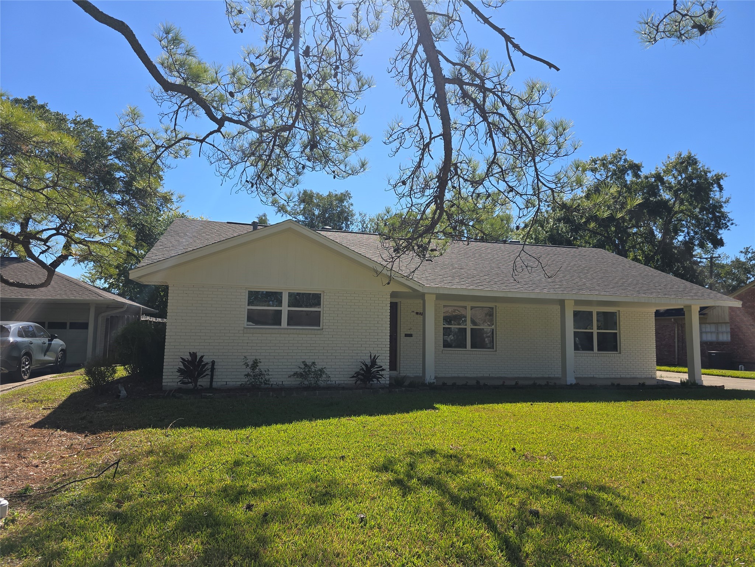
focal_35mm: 23
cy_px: 284
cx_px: 378
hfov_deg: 73.9
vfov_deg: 58.9
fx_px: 502
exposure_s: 1/777
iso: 12
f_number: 1.7
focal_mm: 6.3
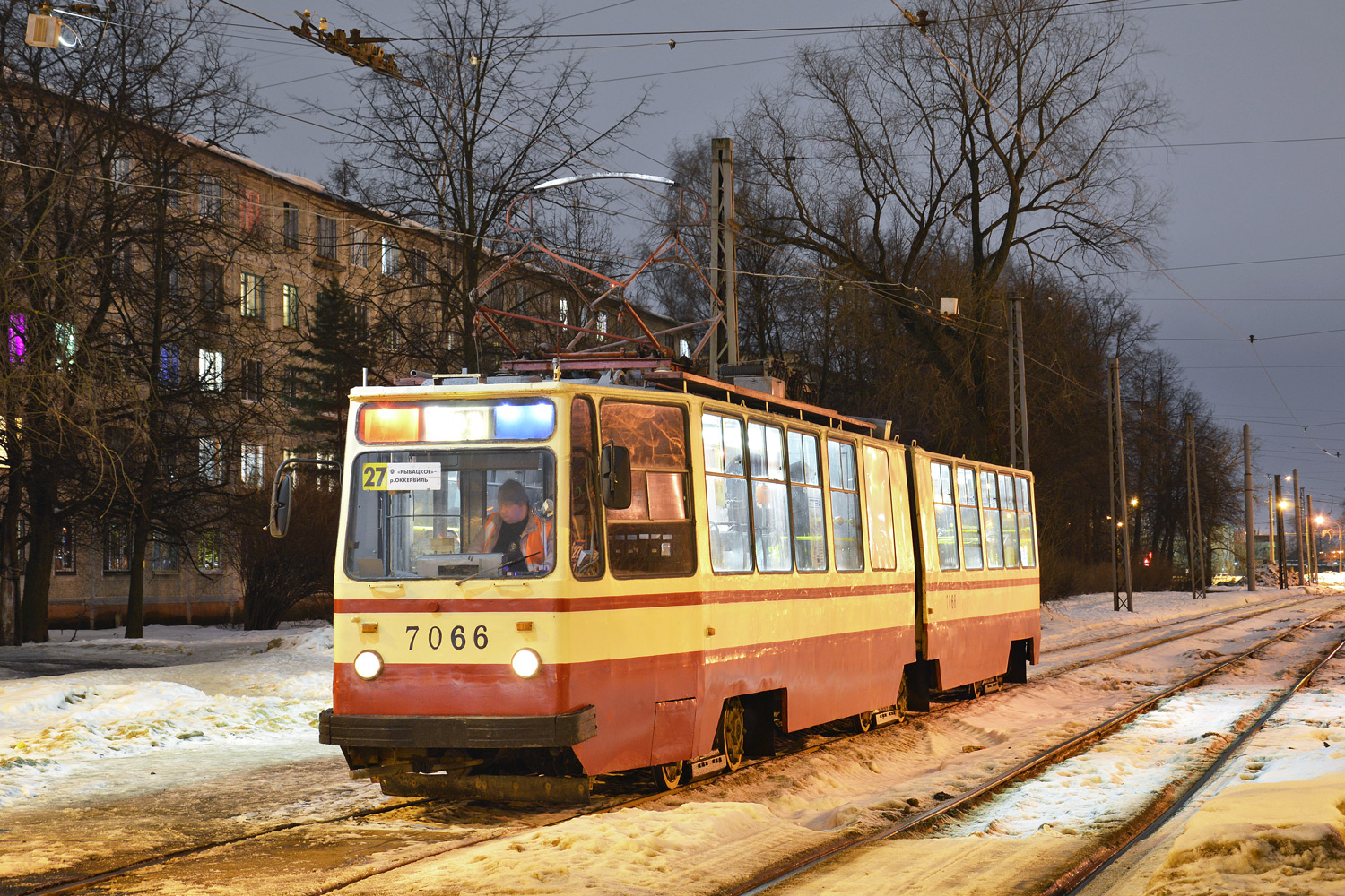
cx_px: 672
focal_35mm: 63
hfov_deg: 31.9
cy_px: 448
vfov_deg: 21.6
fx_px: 2354
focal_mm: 42
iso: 200
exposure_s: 3
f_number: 6.3
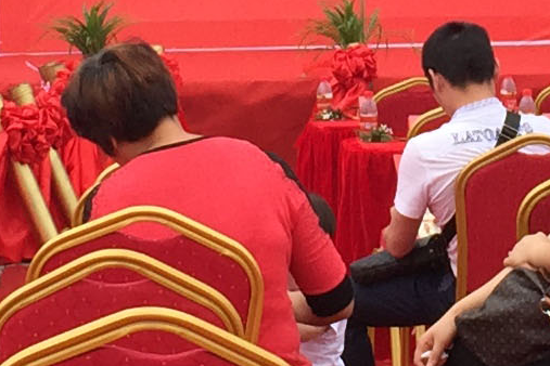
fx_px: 2964
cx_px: 369
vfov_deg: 7.0
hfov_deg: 10.6
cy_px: -90
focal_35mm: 194
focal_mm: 4.15
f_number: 2.2
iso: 32
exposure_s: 1/1364
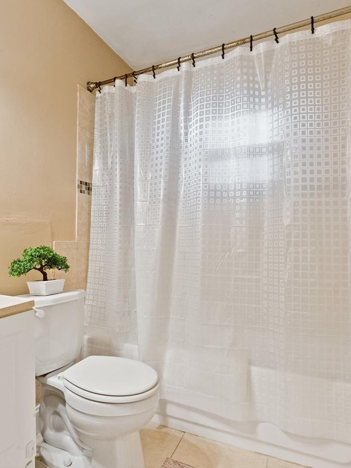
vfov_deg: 71.6
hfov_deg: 55.5
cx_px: 113
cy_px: 238
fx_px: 325
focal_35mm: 24
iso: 4000
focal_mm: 16
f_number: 9
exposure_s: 1/30
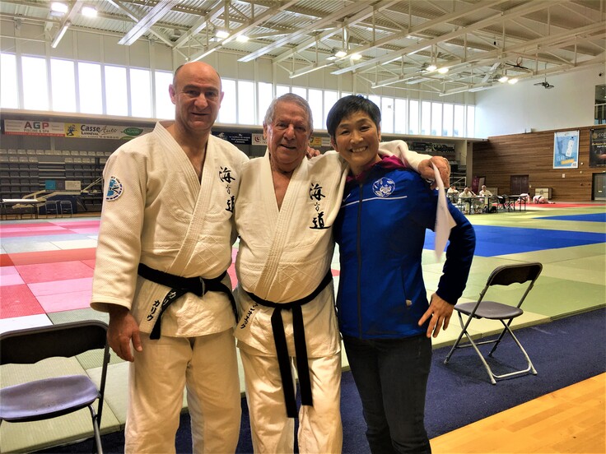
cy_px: 227
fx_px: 508
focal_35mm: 29
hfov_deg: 61.7
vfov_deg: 48.2
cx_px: 303
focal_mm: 4.15
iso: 25
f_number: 2.2
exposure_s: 1/33
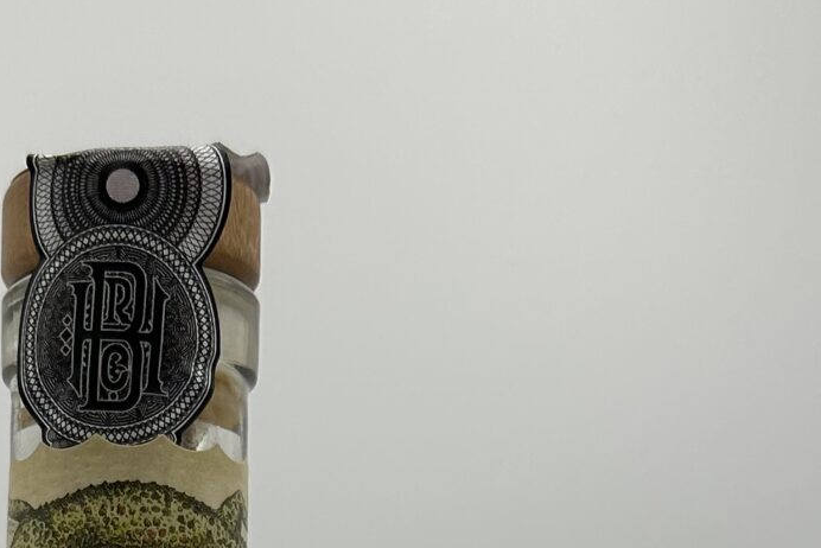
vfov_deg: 12.0
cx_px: 129
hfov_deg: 20.1
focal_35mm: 100
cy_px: 1155
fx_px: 2281
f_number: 1.5
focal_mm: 5.7
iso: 50
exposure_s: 1/1009
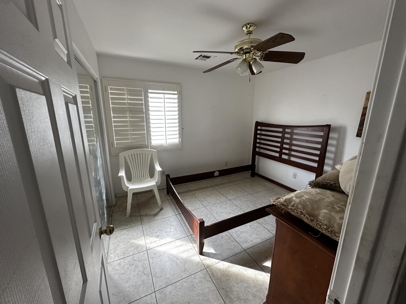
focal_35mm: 14
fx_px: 164
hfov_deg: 102.1
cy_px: 152
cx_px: 203
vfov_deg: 85.7
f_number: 2.2
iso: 320
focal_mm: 2.22
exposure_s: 1/60
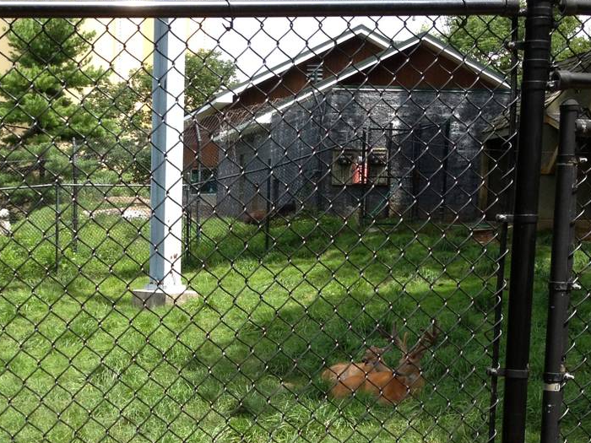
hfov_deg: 24.2
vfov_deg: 18.2
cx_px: 163
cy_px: 392
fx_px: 1366
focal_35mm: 80
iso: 50
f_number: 2.4
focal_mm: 4.28
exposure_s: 1/849
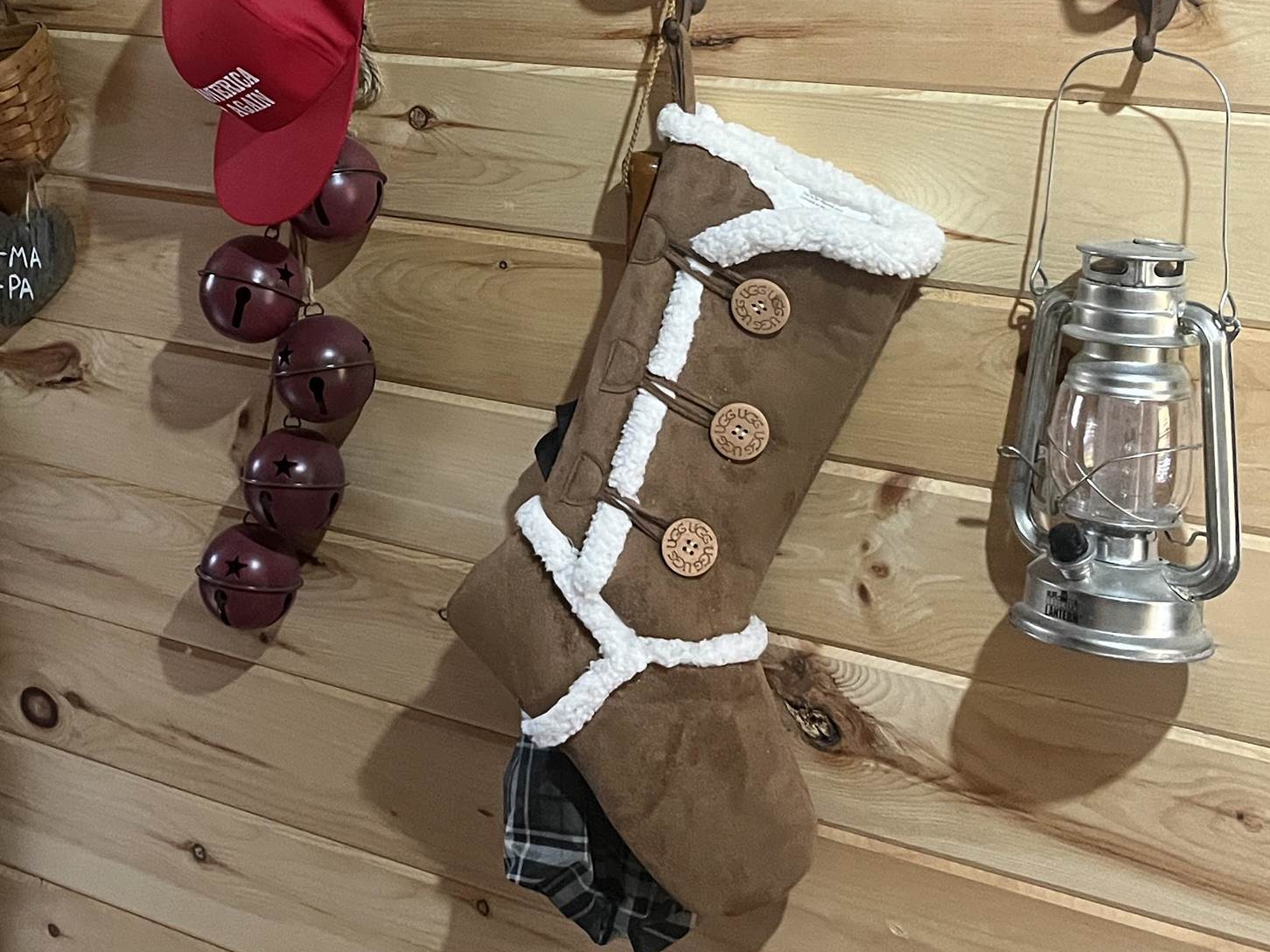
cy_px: 103
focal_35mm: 55
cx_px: 392
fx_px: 2018
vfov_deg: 25.8
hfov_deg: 34.5
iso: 500
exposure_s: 1/40
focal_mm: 5.1
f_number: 1.6
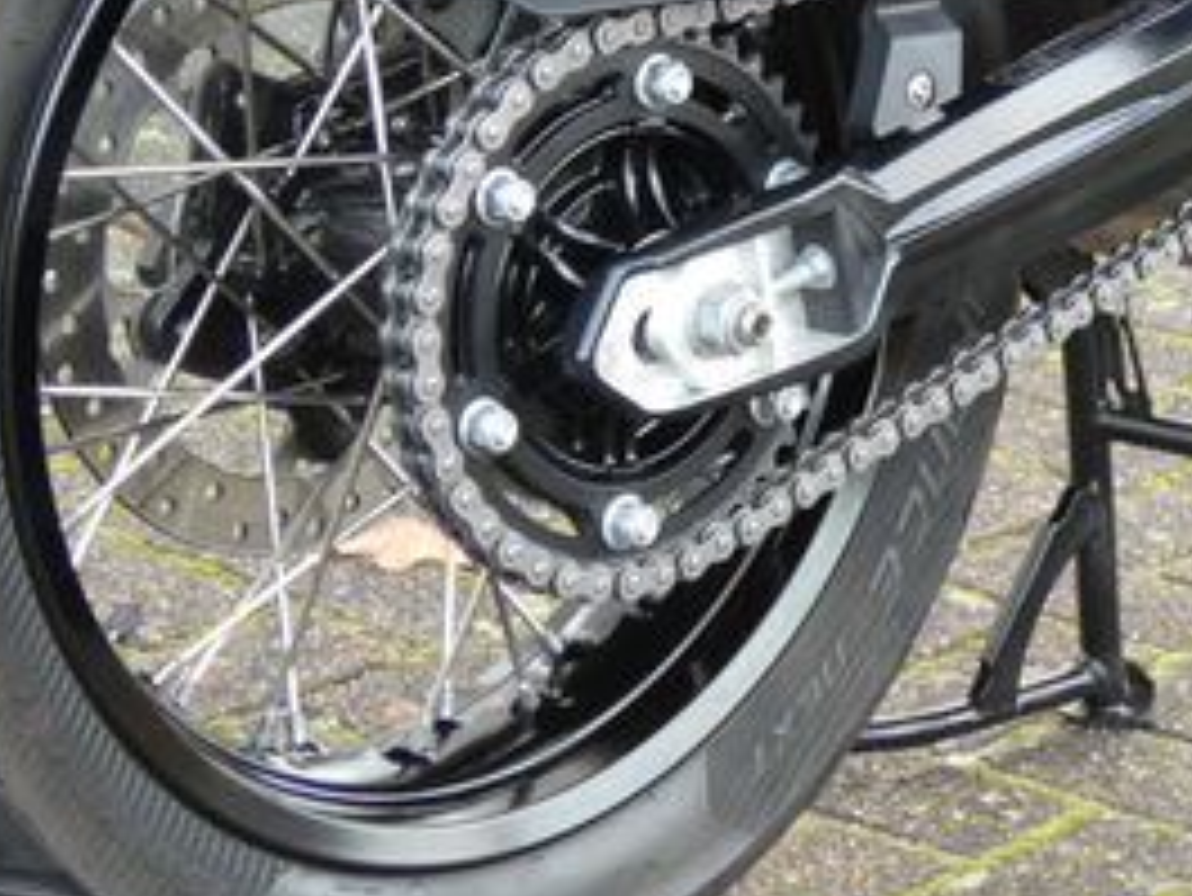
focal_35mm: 99
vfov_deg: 14.5
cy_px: -131
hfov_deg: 19.3
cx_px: 1156
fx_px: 3411
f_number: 3.6
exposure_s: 1/80
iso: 500
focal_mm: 7.3
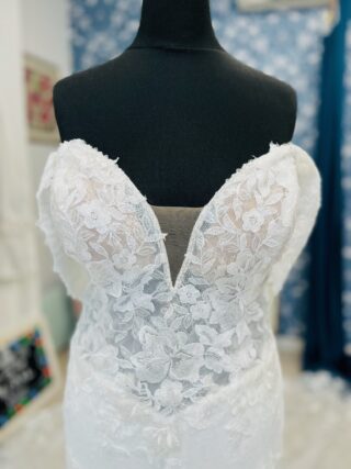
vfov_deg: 67.3
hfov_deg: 53.0
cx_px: 176
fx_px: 352
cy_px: 234
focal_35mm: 26
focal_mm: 5.1
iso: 40
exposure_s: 1/100
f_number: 1.6
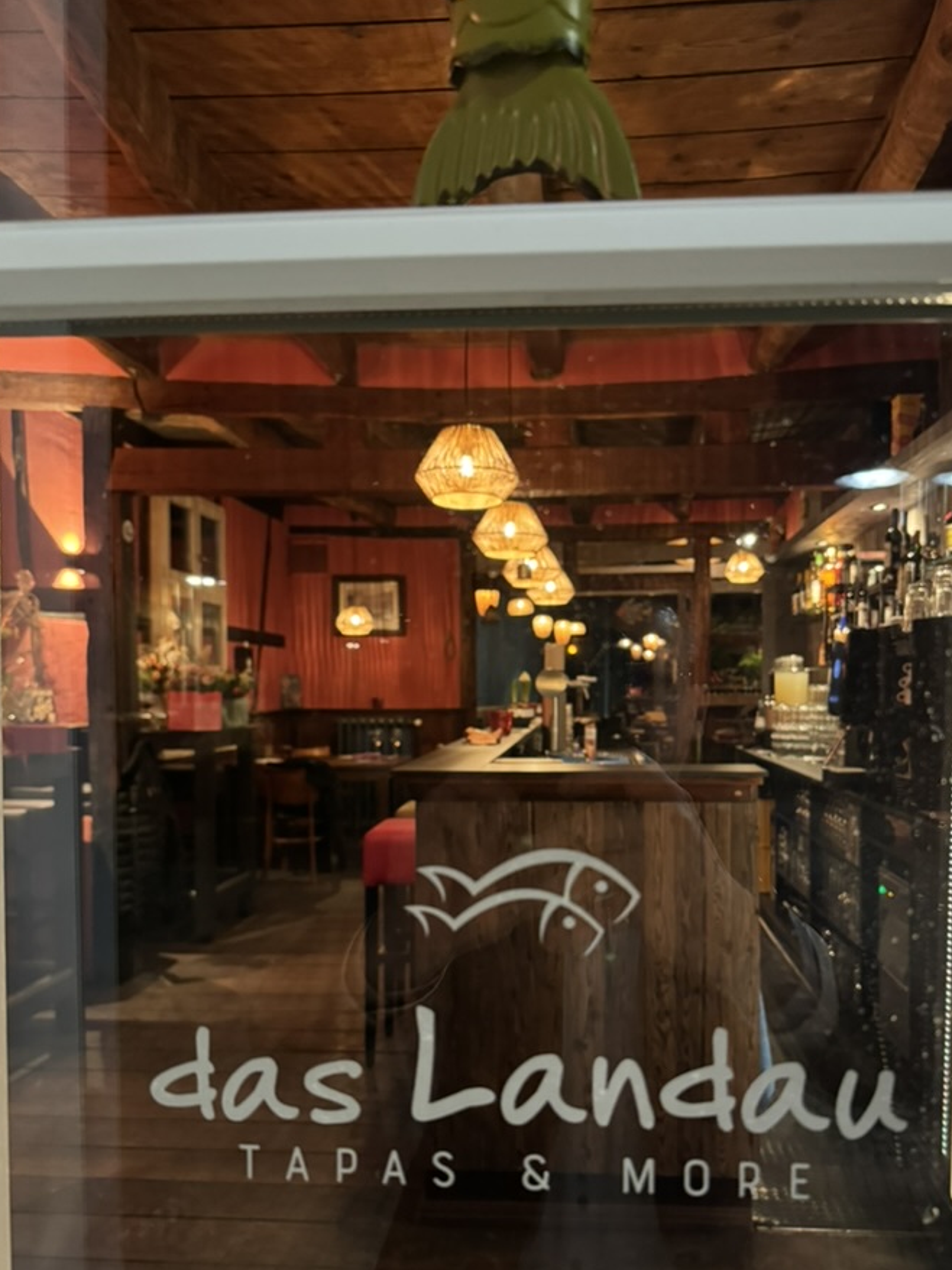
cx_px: 538
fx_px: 1027
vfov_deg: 63.3
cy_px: 709
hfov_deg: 49.6
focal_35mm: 28
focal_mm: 6.86
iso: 1000
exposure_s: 1/33
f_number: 1.78
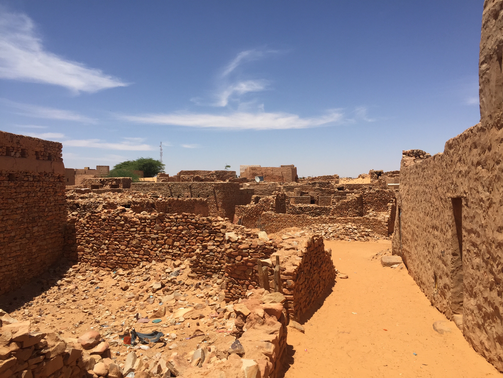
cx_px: 252
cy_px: 189
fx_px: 421
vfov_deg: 48.2
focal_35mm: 29
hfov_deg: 61.7
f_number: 2.2
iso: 32
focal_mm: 4.15
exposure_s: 1/3049
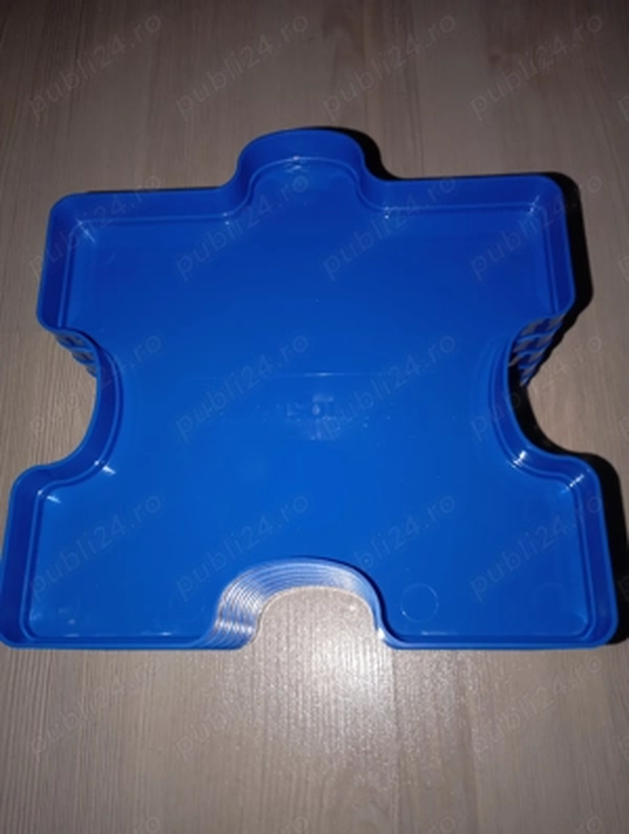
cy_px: 417
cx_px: 314
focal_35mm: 28
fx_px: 676
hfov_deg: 49.9
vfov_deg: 63.4
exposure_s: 1/25
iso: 131
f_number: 1.8
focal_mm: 4.27
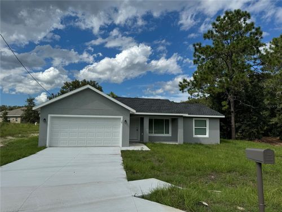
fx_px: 196
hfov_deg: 71.6
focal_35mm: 24
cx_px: 141
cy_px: 106
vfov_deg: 56.8
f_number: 1.78
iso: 80
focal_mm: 6.76
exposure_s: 1/7937
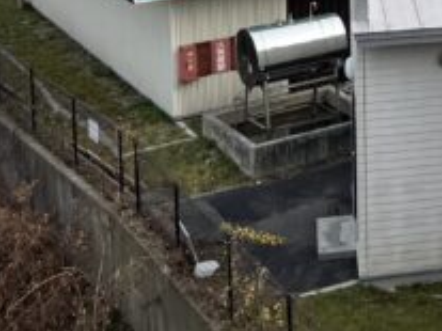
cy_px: -214
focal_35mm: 119
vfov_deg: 11.7
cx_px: 698
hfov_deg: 15.1
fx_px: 1519
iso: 80
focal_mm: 6.76
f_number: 1.78
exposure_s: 1/1923
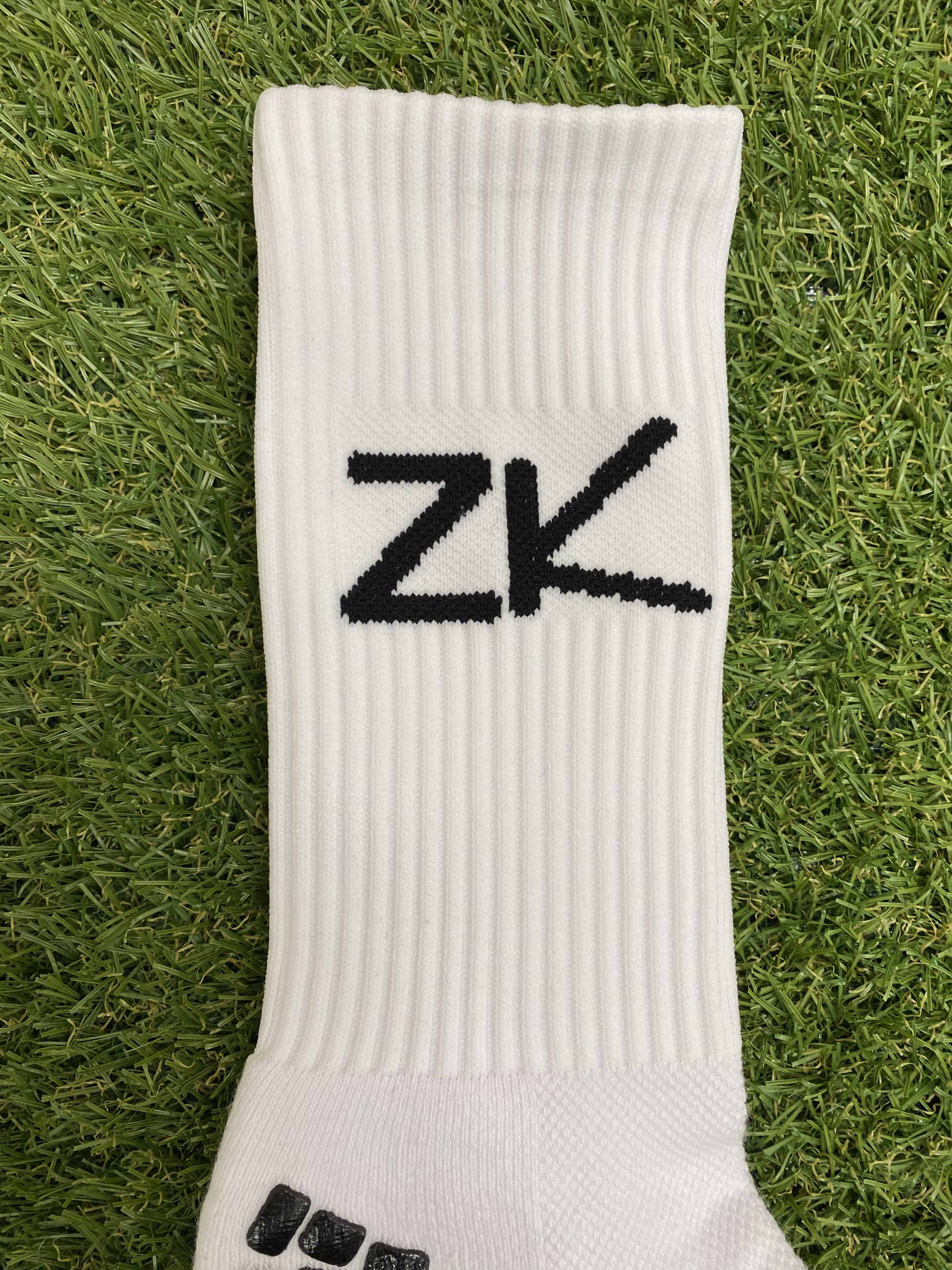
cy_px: 635
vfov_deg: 67.3
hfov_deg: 53.1
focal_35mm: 26
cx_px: 476
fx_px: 953
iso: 100
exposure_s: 1/100
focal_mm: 4.25
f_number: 1.8
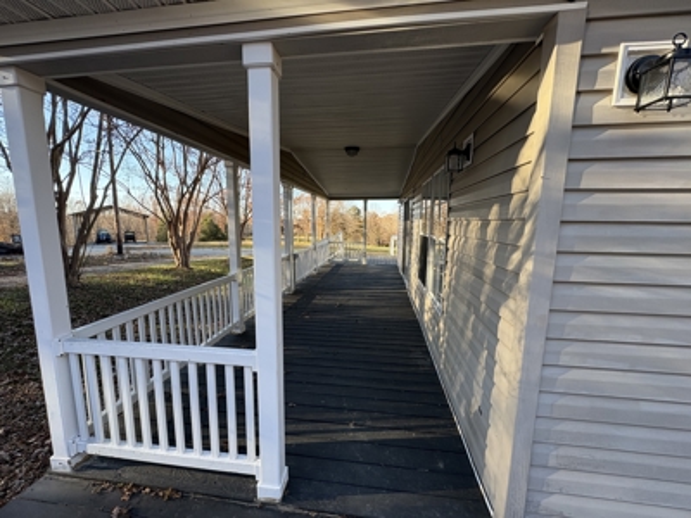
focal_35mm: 14
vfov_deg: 85.7
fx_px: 279
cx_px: 346
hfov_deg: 102.1
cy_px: 259
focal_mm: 2.22
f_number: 2.2
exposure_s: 1/273
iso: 64
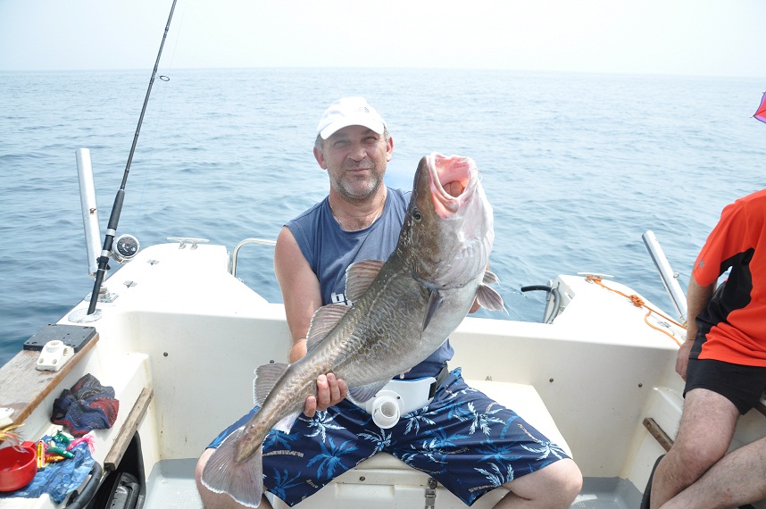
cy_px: 254
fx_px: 574
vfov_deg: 47.8
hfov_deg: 67.4
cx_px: 383
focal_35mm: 27
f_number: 10
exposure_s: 1/400
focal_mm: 18
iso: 400
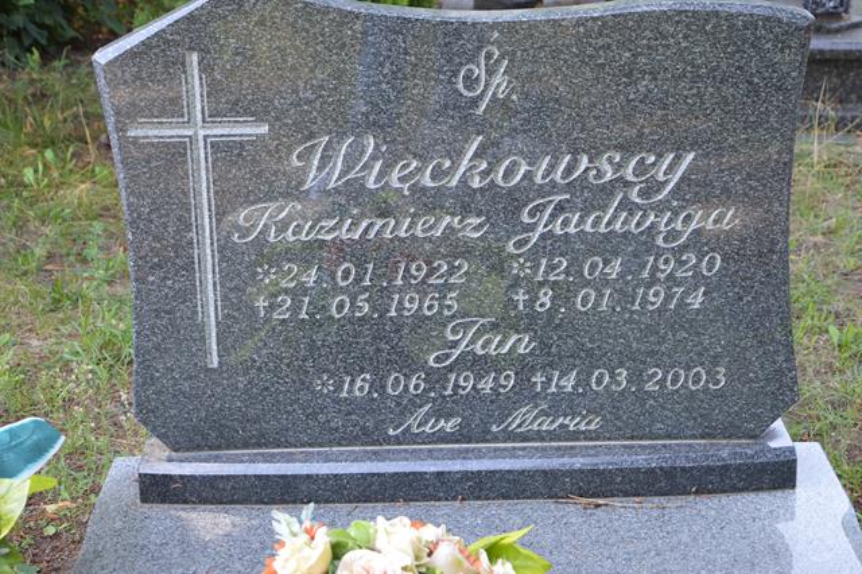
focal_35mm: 68
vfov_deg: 20.1
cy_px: 287
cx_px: 431
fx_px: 1615
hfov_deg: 29.9
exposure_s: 1/100
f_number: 5
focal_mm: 45
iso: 400
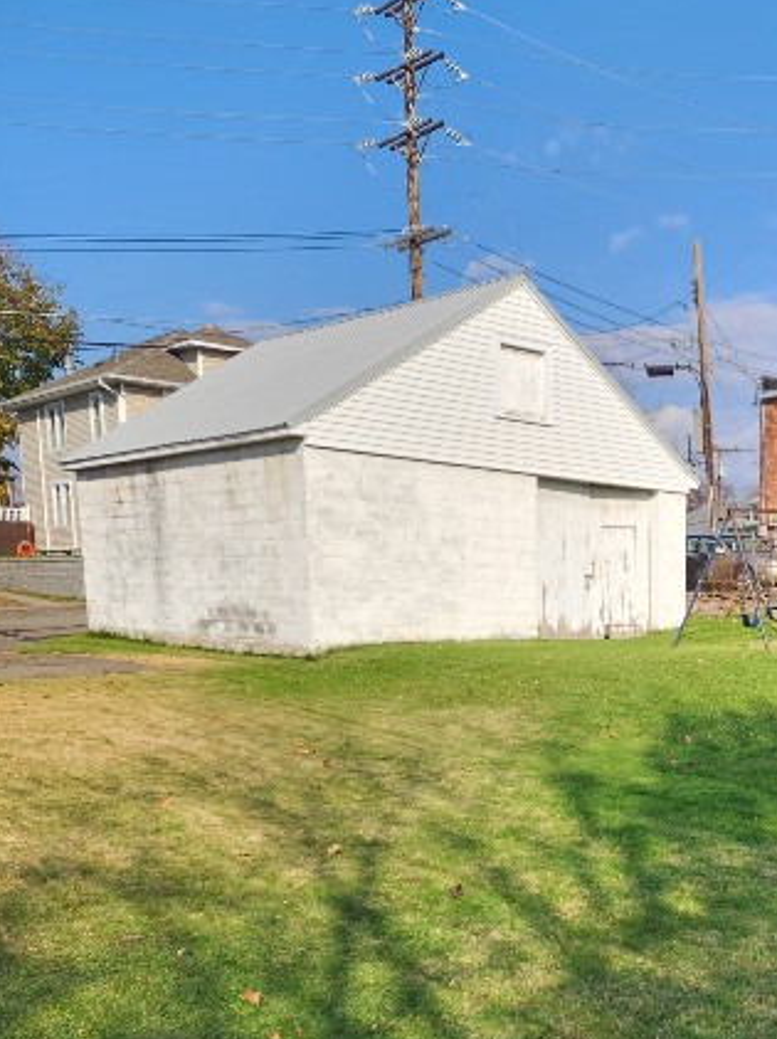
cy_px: 817
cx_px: 698
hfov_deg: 32.6
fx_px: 1259
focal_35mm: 42
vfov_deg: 43.0
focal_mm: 6.4
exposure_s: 1/965
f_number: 1.8
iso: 12
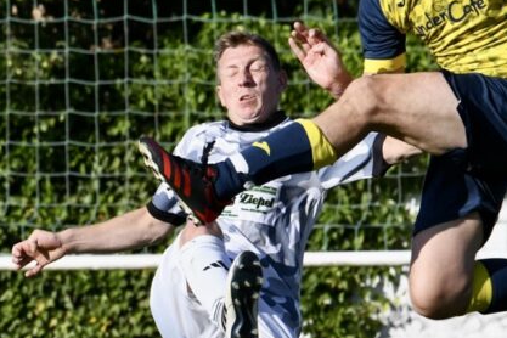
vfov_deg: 1.7
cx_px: 231
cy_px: 207
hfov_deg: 2.5
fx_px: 11407
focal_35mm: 810
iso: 1250
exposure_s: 1/1600
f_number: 11
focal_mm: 330
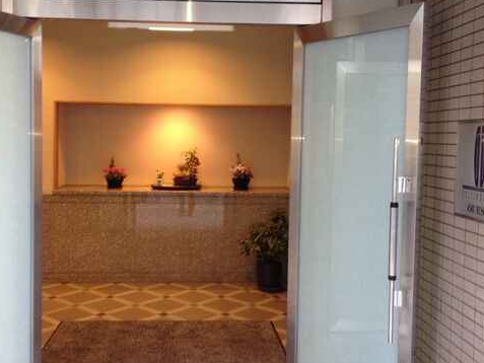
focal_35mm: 44
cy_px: 168
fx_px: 615
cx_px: 217
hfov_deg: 42.9
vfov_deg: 32.9
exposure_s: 1/20
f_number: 2.4
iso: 100
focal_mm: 4.28
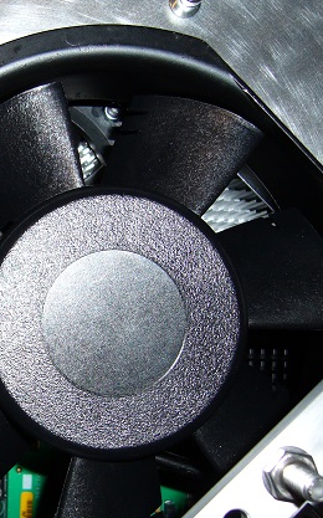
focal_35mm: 57
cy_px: 262
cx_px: -20
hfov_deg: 21.7
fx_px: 804
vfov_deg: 35.7
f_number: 2.8
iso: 80
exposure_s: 1/30
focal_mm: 5.8
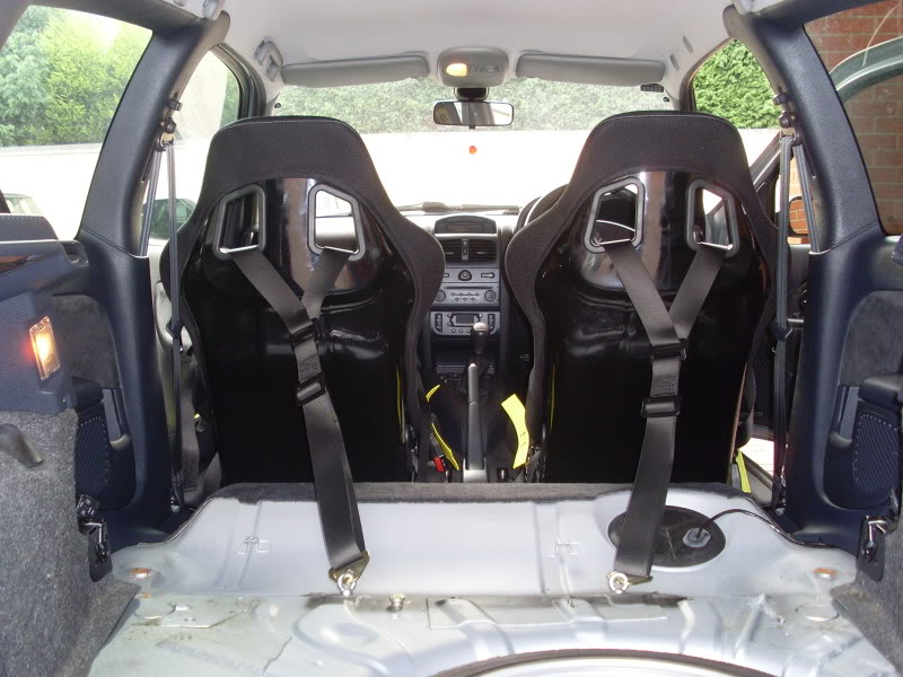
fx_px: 991
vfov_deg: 37.7
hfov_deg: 49.0
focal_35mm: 38
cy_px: 338
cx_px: 452
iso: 100
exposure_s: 1/45
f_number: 3
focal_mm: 6.3
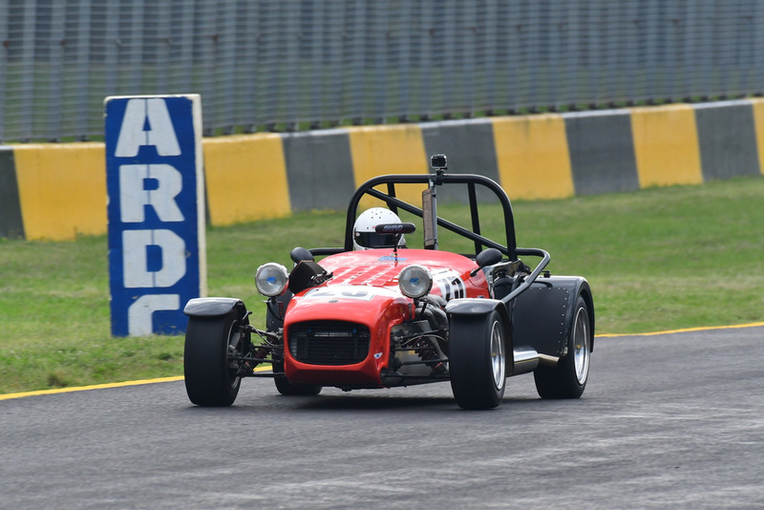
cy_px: 255
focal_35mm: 750
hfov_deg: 2.7
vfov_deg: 1.8
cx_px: 382
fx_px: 15922
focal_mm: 500
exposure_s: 1/640
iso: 1000
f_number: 10
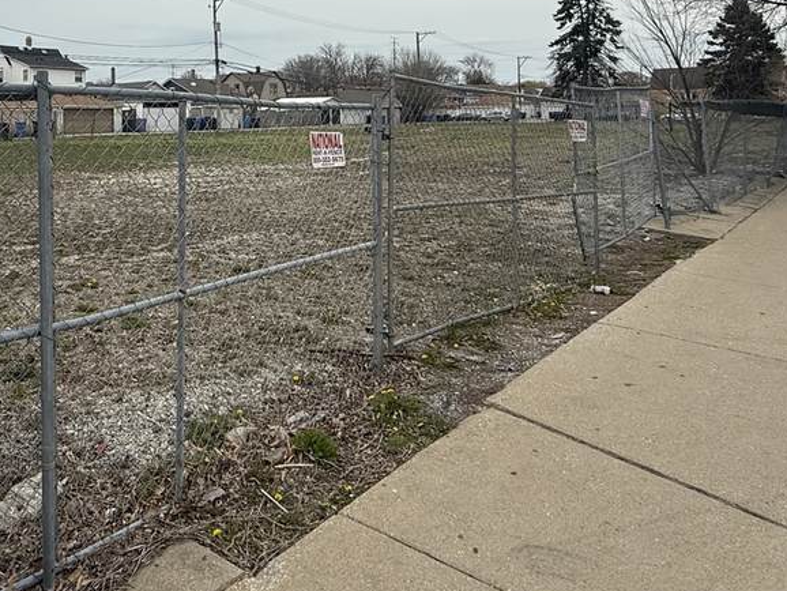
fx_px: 705
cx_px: 206
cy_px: 89
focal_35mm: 31
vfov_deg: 42.6
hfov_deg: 55.8
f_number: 2.2
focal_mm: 2.22
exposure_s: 1/1464
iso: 50
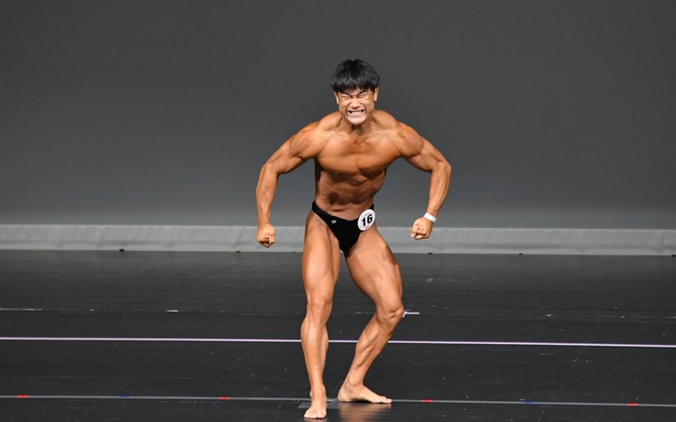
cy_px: 217
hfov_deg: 6.0
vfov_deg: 3.7
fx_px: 6501
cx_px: 338
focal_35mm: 353
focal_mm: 230
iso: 4000
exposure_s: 1/400
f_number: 5.6
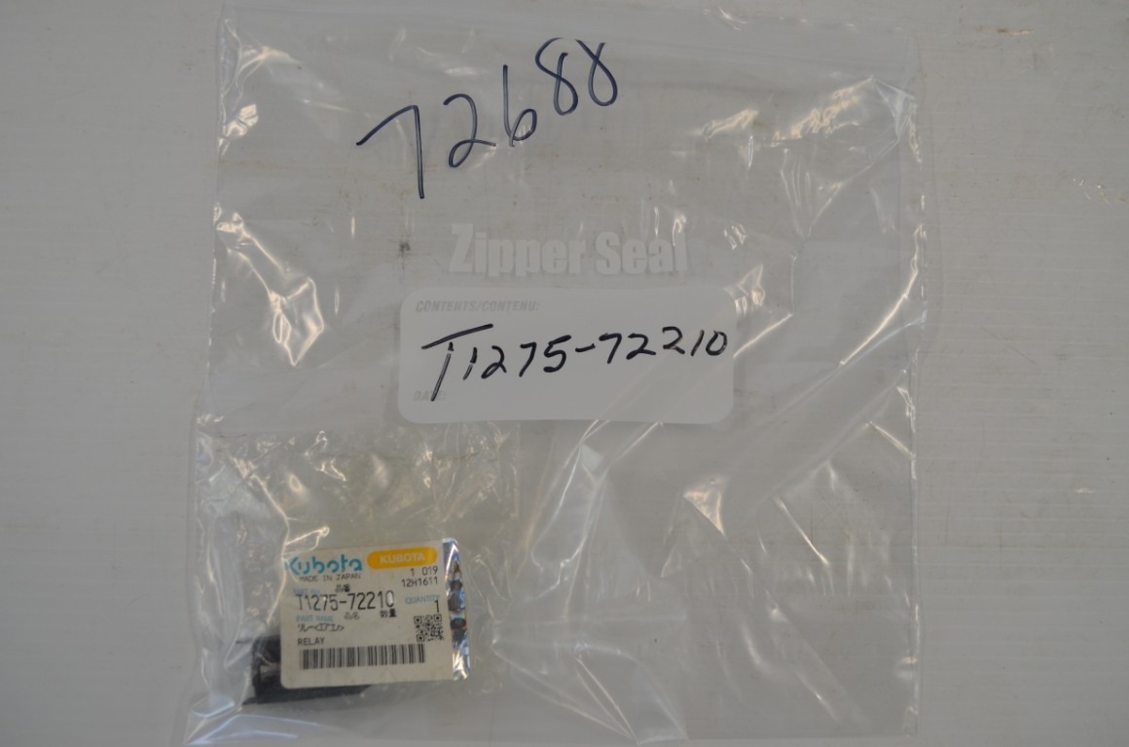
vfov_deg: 36.7
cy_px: 374
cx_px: 564
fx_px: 1127
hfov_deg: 53.2
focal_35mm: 36
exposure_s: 1/125
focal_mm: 24
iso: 360
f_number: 5.6
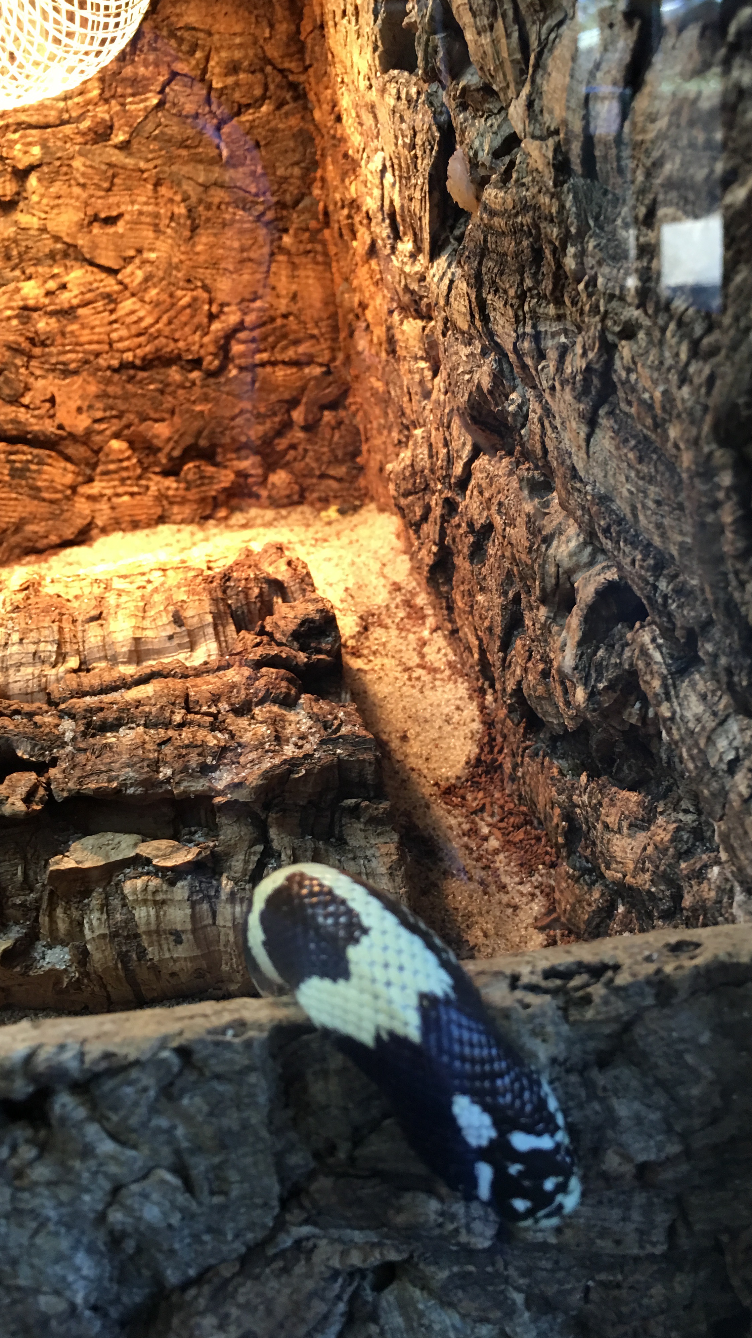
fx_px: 1134
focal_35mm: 32
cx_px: 432
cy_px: 672
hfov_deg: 36.6
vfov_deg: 61.0
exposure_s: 1/17
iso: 64
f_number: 2.2
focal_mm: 4.15
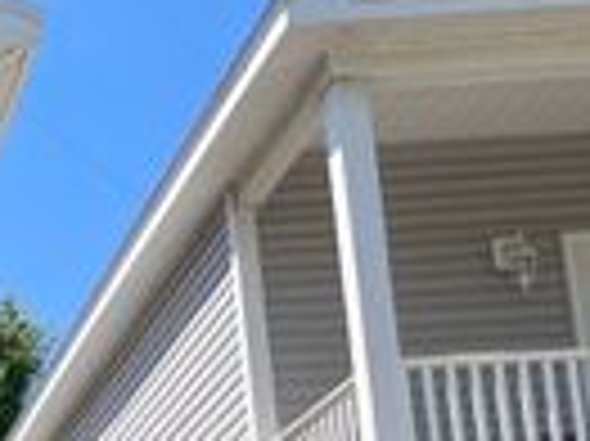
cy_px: 641
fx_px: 1686
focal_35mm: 99
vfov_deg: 14.1
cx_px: -459
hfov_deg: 16.7
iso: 32
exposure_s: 1/1366
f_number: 1.6
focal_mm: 4.2
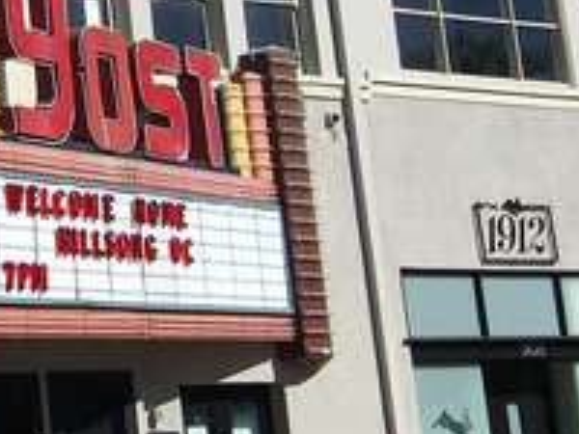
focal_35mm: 116
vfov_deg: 12.4
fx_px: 1940
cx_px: -457
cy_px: -116
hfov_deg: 14.8
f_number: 2.2
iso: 25
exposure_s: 1/3497
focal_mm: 4.15
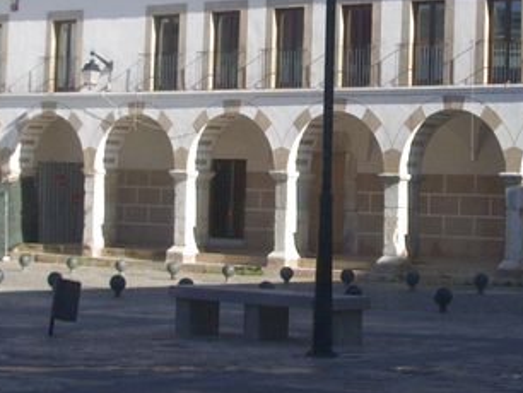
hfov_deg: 16.8
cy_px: 65
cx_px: 371
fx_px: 1769
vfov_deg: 12.6
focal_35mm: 117
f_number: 4.3
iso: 50
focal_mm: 5.8
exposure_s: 1/400
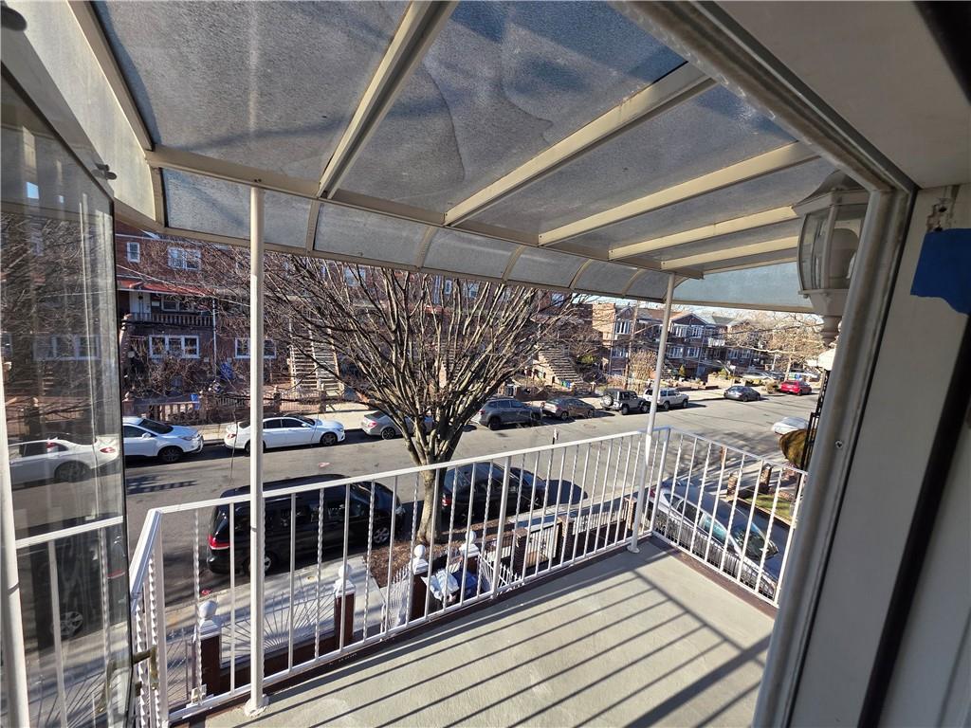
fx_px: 365
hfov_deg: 106.2
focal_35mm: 13
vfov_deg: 89.9
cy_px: 364
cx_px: 486
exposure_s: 1/2000
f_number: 1.9
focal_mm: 2.2
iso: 125
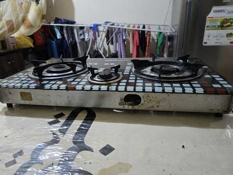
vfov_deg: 58.9
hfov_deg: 73.9
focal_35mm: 23
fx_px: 155
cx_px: 116
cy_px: 88
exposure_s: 1/60
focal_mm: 6.3
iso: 1000
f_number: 1.7
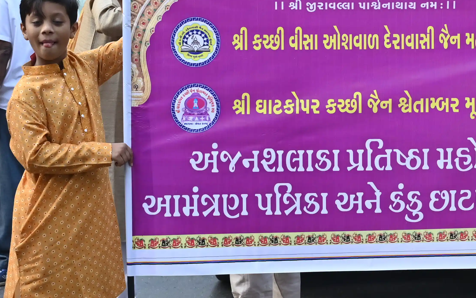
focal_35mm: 76
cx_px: 360
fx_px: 986
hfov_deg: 26.8
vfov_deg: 17.1
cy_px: 70
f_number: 5
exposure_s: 1/125
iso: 1600
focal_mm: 28.5
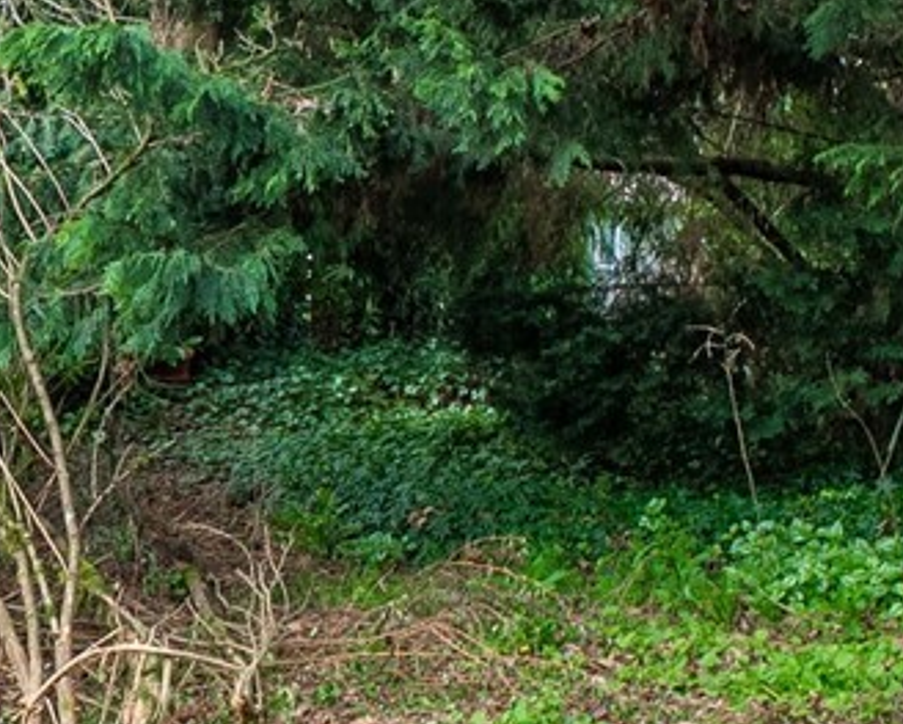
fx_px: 2595
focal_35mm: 97
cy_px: 347
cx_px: 51
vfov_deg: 15.9
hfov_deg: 19.3
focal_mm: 20
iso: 125
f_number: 7.1
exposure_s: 1/30
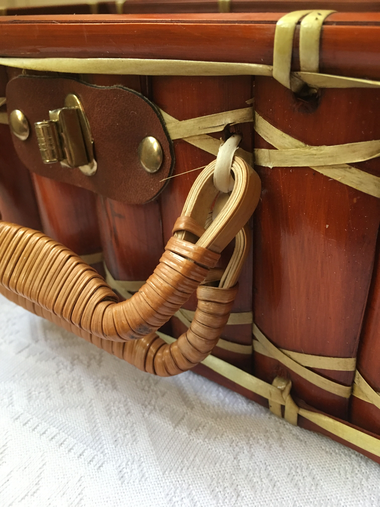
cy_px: 254
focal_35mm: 29
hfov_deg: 48.2
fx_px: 424
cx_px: 190
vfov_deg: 61.7
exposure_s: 1/33
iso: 200
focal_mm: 4.15
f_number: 2.2
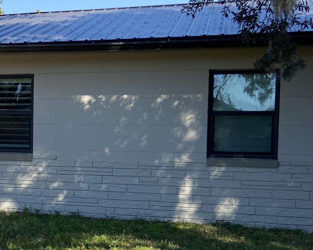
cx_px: -32
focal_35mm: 74
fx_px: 685
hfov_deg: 24.0
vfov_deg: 20.6
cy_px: 172
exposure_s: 1/1927
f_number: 1.8
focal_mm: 4.25
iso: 32
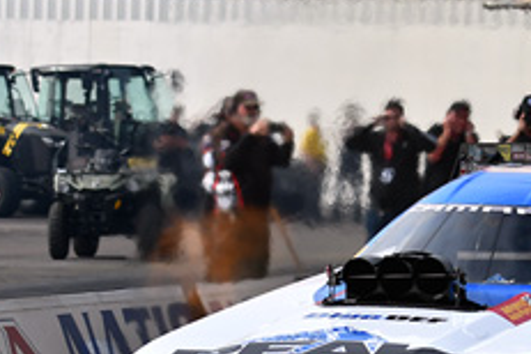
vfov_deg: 6.0
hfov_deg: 9.0
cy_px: 317
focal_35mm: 227
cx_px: 451
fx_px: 3348
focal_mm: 70
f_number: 5.6
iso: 160
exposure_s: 1/2000
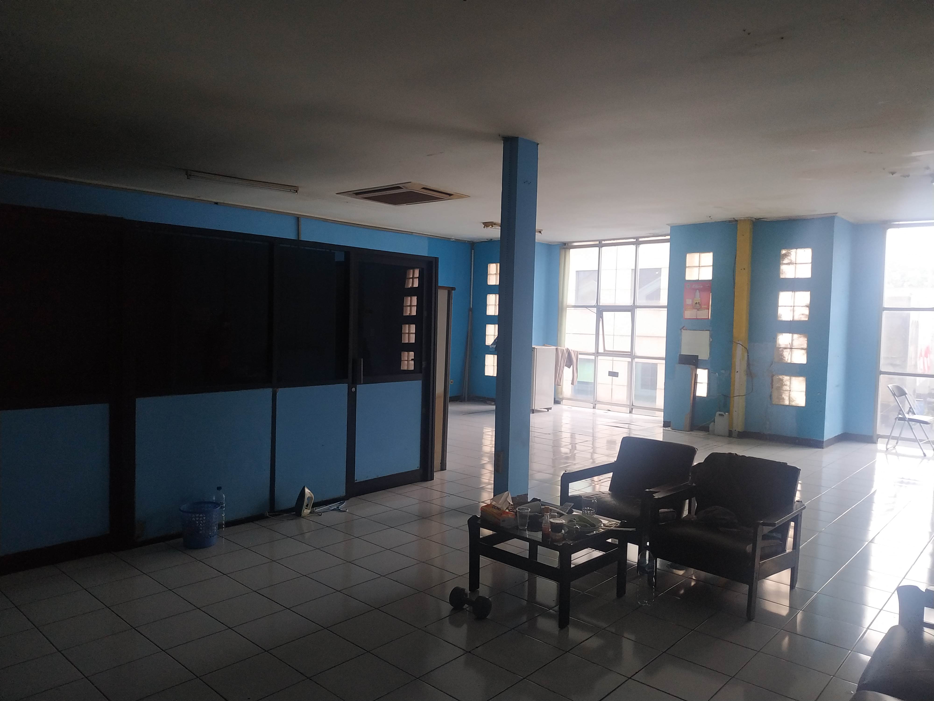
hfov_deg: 71.6
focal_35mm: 24
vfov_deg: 56.8
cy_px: 350
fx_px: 648
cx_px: 467
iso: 400
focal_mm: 3.94
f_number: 1.9
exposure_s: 1/100
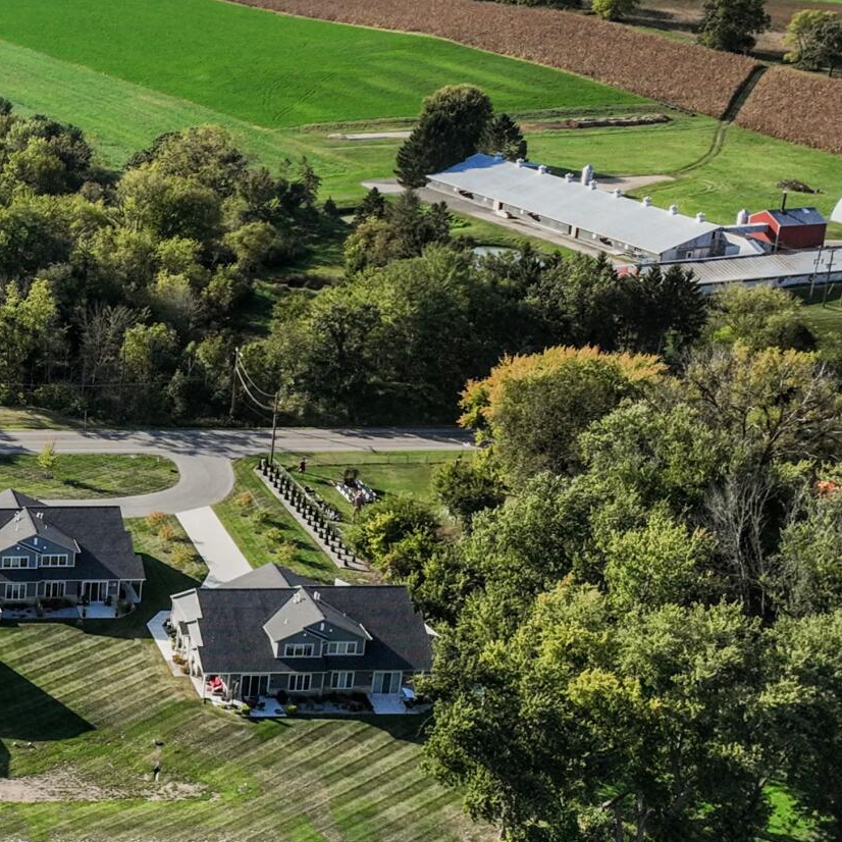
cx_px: -326
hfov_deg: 20.1
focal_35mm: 77
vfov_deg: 22.4
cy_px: 573
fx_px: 2119
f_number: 2.8
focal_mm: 12.29
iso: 420
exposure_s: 1/2500
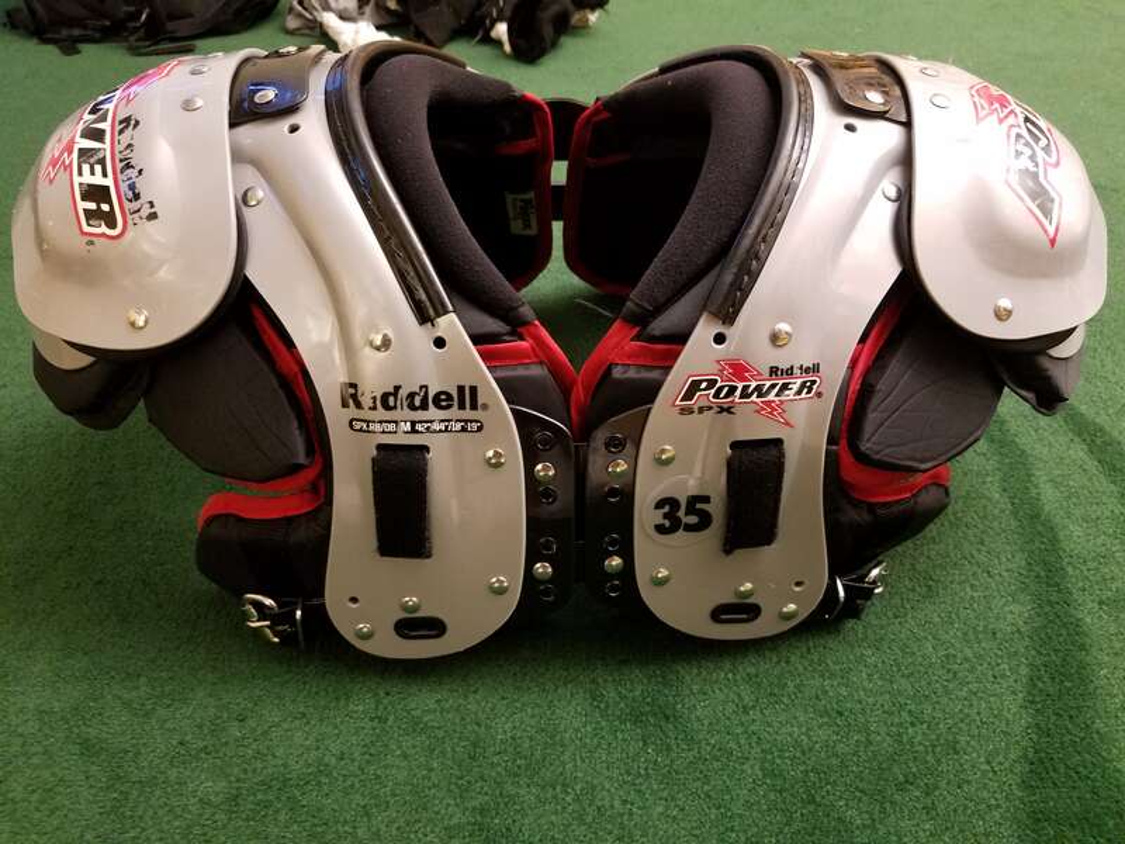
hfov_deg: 67.3
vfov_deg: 53.1
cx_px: 562
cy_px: 422
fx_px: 845
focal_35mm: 26
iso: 250
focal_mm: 4.2
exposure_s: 1/10
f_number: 1.7
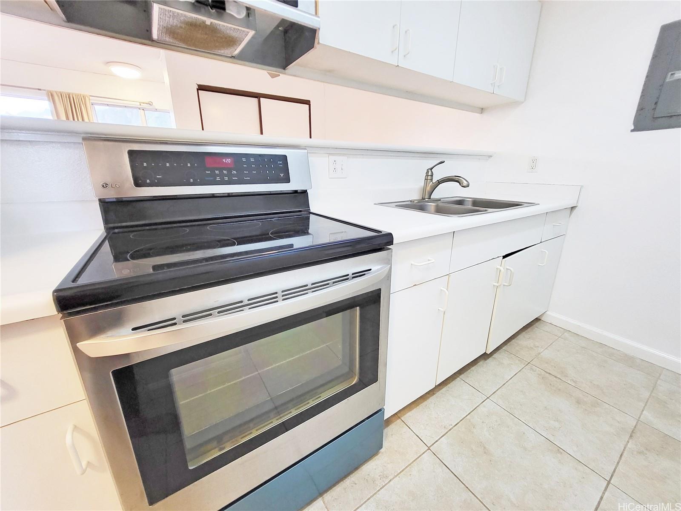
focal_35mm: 13
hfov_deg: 106.2
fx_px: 256
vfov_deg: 89.9
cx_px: 340
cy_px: 256
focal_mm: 1.74
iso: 200
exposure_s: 1/60
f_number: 2.2
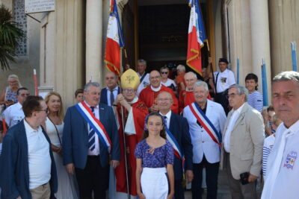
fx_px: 224
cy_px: 100
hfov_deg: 67.4
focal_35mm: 27
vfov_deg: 48.0
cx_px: 150
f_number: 6.3
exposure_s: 1/160
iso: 100
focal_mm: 18
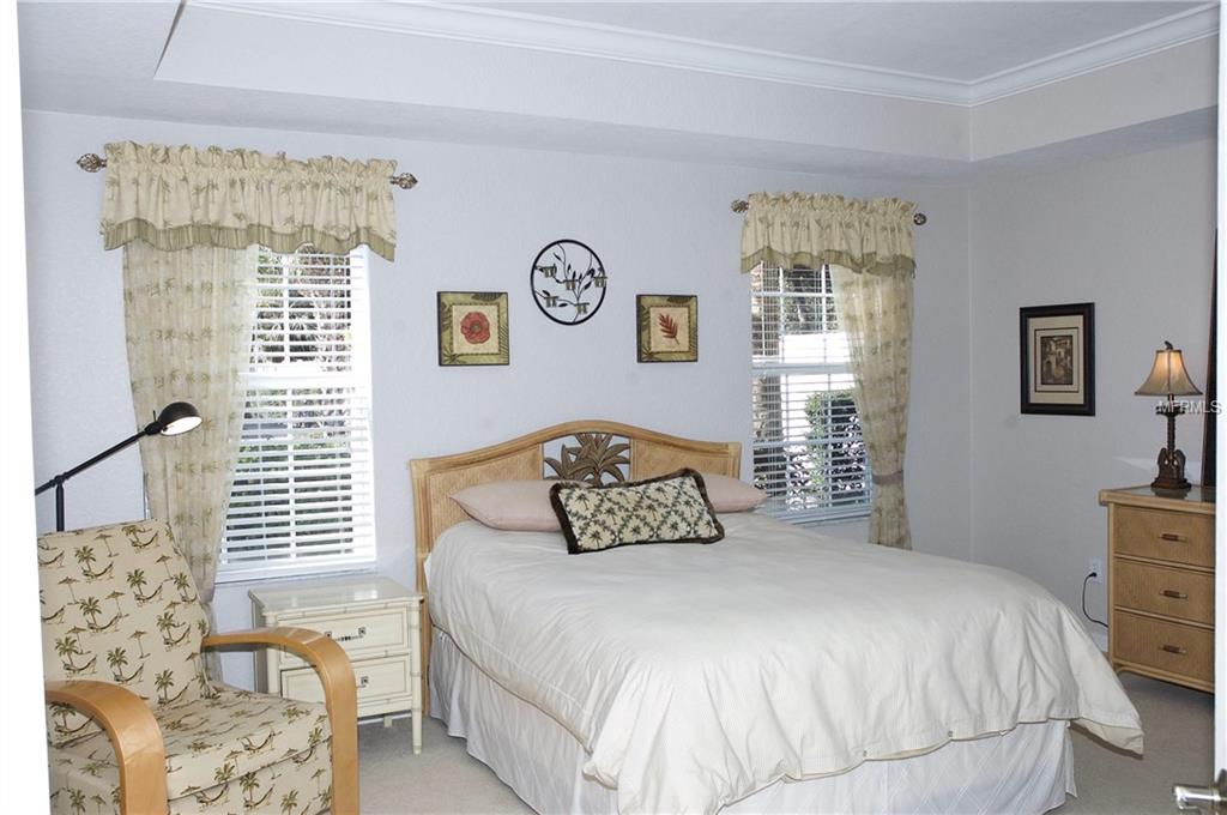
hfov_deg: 57.3
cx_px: 614
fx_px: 1123
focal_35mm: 33
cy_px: 408
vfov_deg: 39.9
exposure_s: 1/250
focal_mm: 22
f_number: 8
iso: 640
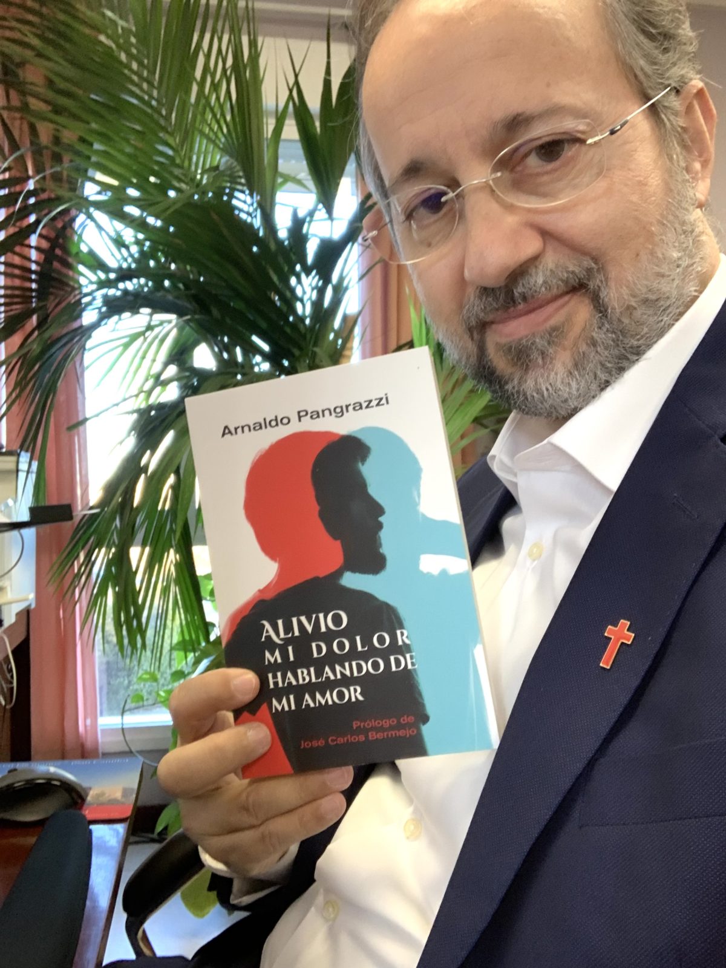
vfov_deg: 56.8
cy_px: 484
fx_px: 895
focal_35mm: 32
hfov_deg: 44.2
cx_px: 363
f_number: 2.2
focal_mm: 2.87
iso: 160
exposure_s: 1/60
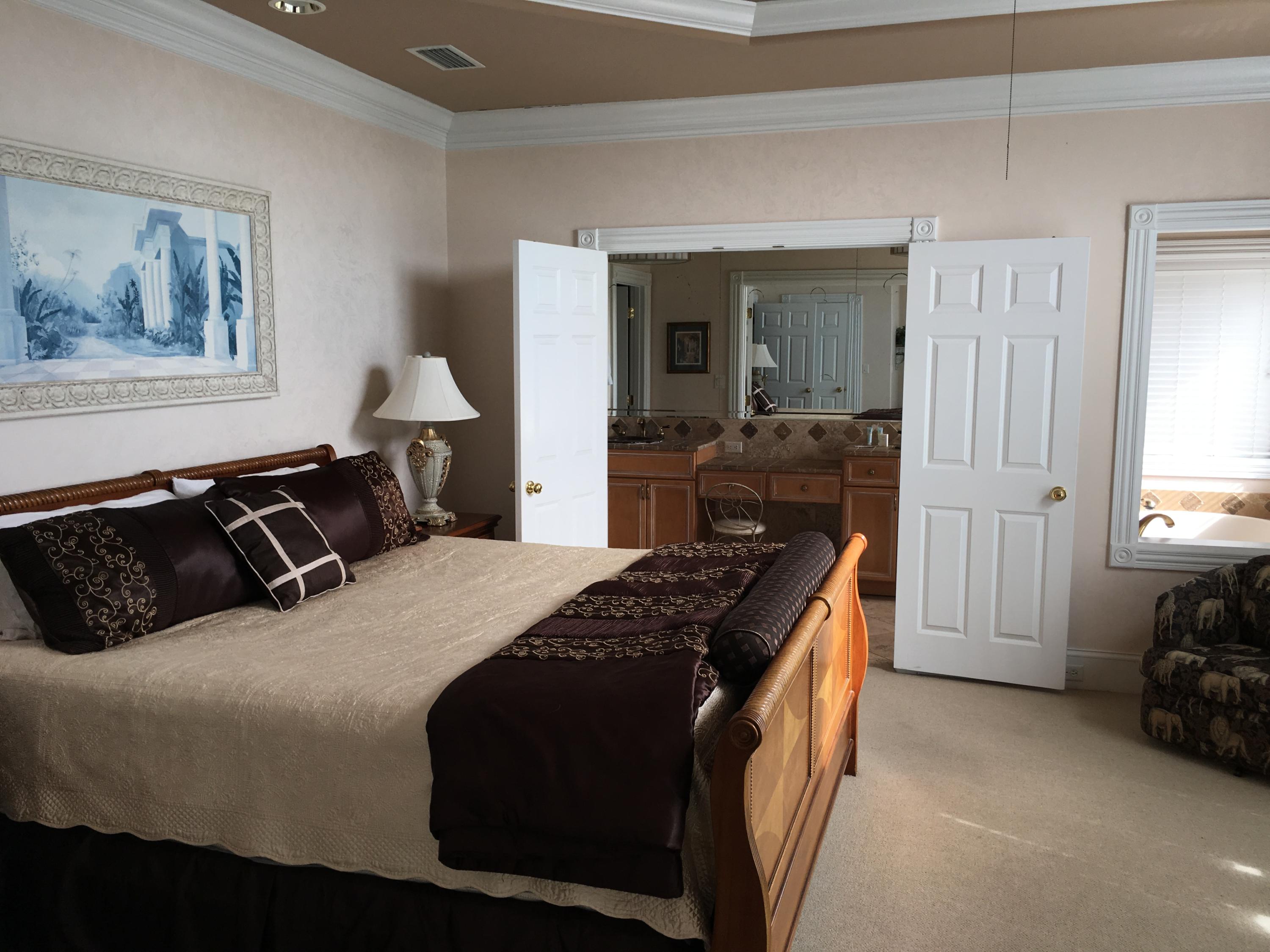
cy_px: 476
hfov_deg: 61.7
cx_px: 635
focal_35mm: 29
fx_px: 1064
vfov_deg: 48.2
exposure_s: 1/73
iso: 25
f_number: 2.2
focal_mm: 4.15
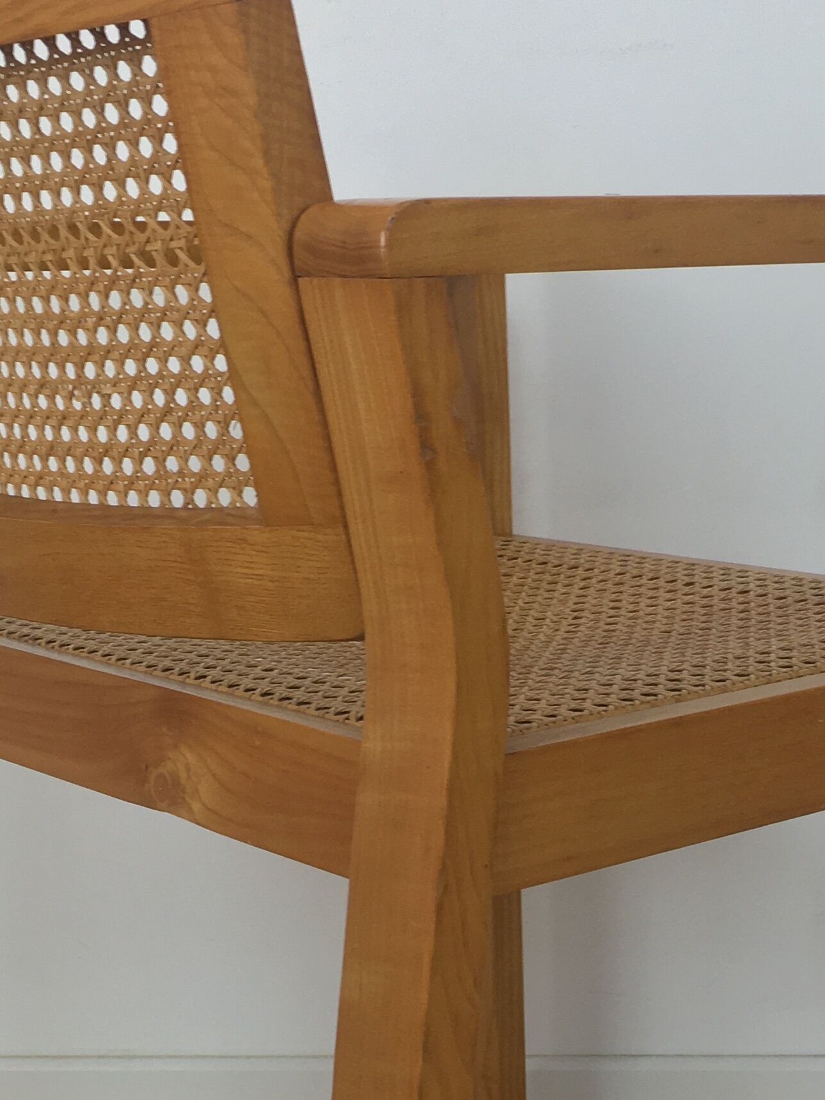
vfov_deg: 28.2
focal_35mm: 68
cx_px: 487
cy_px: 811
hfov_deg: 21.6
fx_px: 2161
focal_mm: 4.15
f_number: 2.2
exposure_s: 1/50
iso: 32
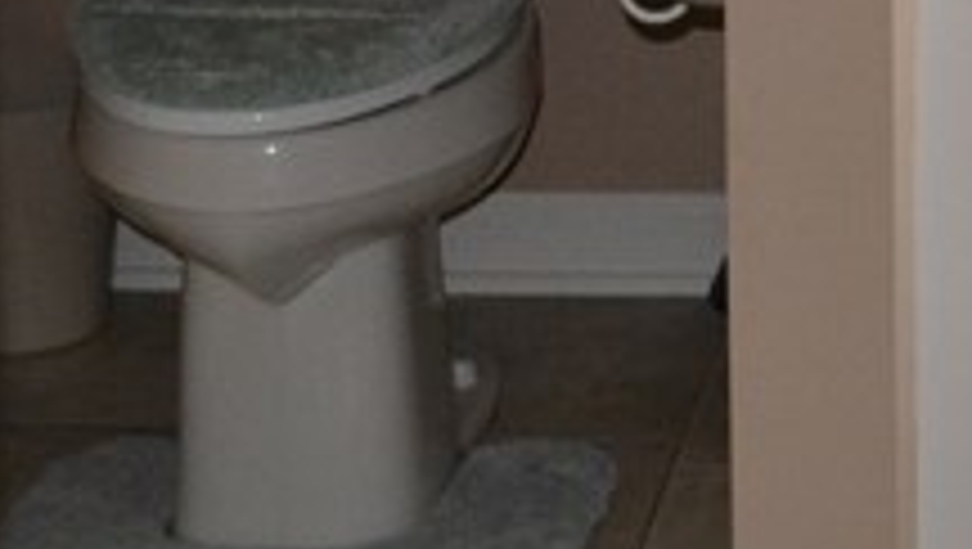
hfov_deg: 13.8
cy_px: -940
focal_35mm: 142
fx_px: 3663
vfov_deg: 7.7
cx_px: 1624
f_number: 3.5
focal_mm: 18
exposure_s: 1/60
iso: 1000
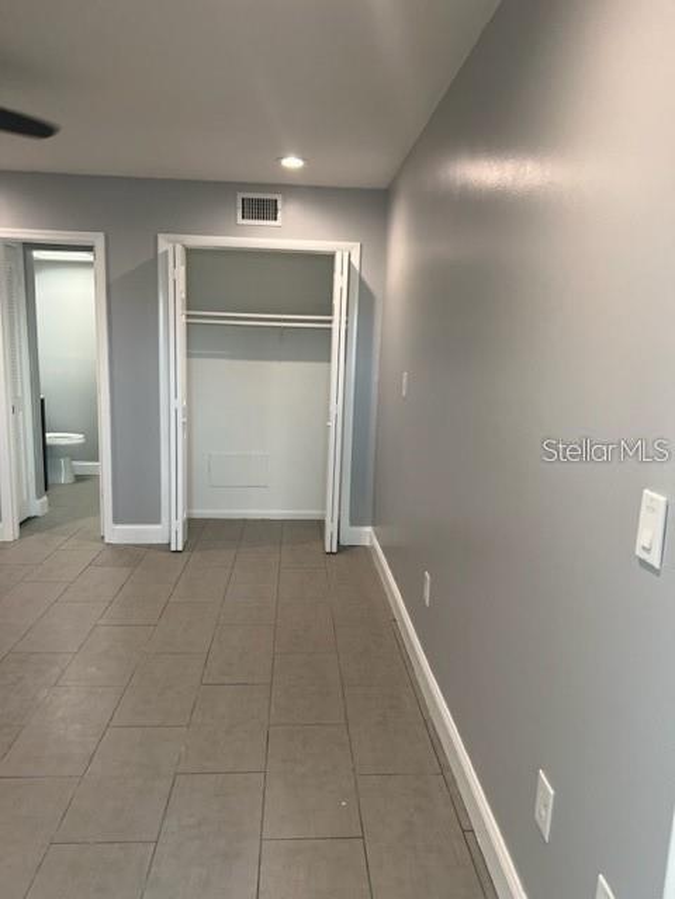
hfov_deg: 53.1
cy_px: 450
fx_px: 676
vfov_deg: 67.3
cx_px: 338
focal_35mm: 26
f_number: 1.5
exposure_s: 1/112
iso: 125
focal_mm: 5.7
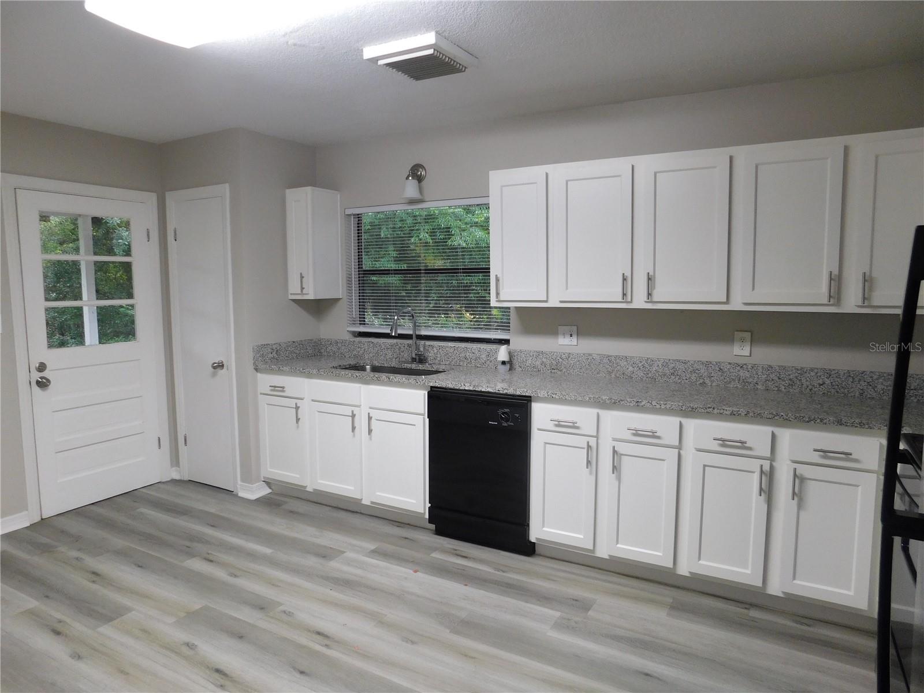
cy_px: 346
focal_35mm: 23
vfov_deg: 58.9
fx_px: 614
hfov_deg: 73.9
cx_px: 462
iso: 220
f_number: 3
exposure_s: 1/30
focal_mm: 4
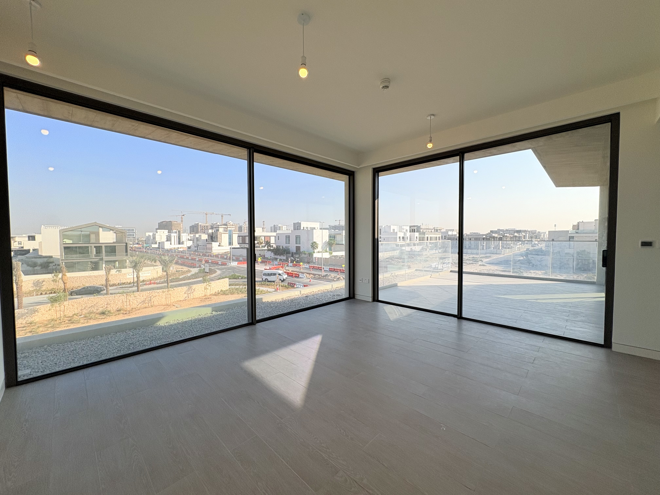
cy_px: 248
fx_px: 267
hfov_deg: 102.1
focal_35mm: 14
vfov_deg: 85.7
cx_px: 330
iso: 50
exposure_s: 1/1506
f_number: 2.2
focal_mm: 2.22
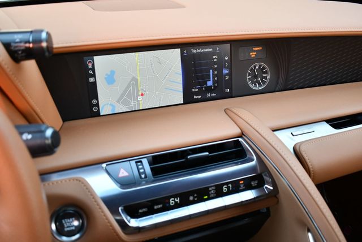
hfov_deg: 53.1
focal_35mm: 36
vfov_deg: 36.9
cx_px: 181
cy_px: 121
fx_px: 362
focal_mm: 18
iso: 720
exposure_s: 1/250
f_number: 3.5
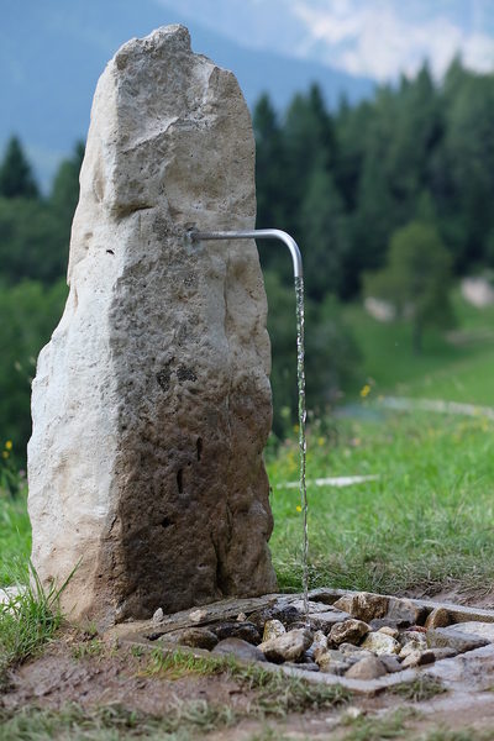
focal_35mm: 84
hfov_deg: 16.3
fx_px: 1729
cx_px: 247
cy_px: 370
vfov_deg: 24.2
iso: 400
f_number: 2
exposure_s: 1/3800
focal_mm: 56
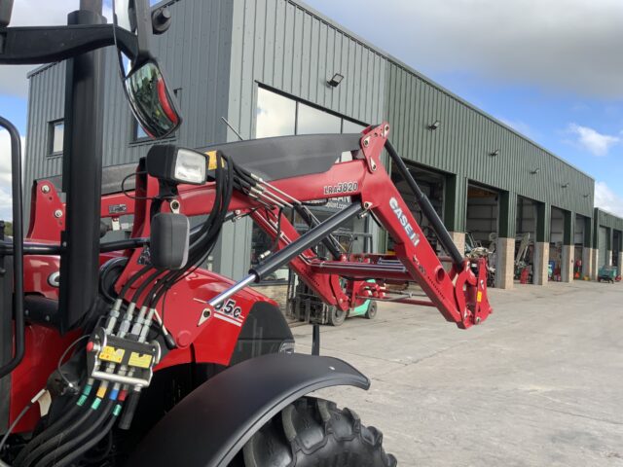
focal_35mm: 29
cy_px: 234
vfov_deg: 48.2
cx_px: 312
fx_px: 522
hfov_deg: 61.7
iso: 16
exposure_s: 1/709
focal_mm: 3
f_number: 1.8
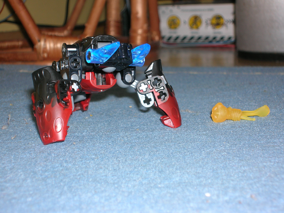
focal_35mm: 82
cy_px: 106
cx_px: 142
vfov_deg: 18.0
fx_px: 672
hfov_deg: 23.9
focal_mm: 13.6
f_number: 4.3
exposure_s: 1/60.1
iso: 50
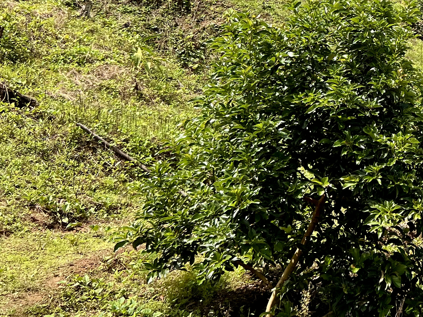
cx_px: 529
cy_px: -52
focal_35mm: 68
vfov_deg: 20.4
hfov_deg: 25.2
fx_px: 831
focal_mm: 5.7
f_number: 1.5
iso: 50
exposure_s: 1/5587
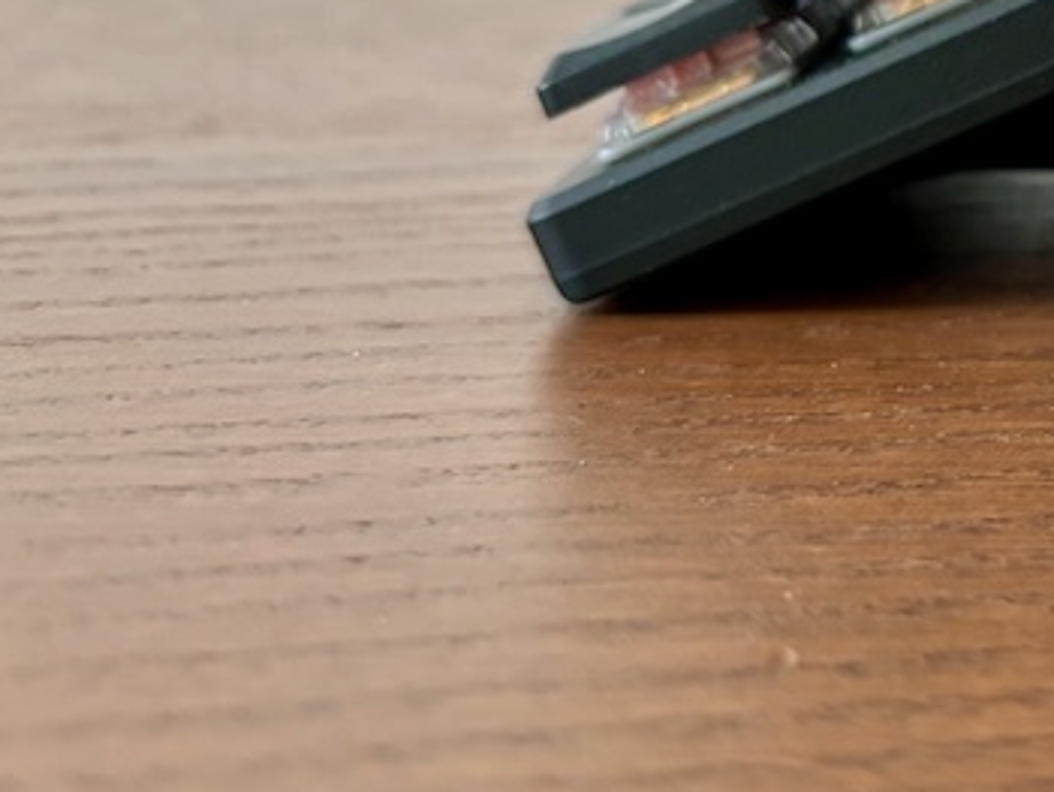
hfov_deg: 22.0
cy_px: -93
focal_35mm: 76
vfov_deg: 18.6
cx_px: 1503
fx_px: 2316
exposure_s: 1/60
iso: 160
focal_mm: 5.96
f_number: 1.6
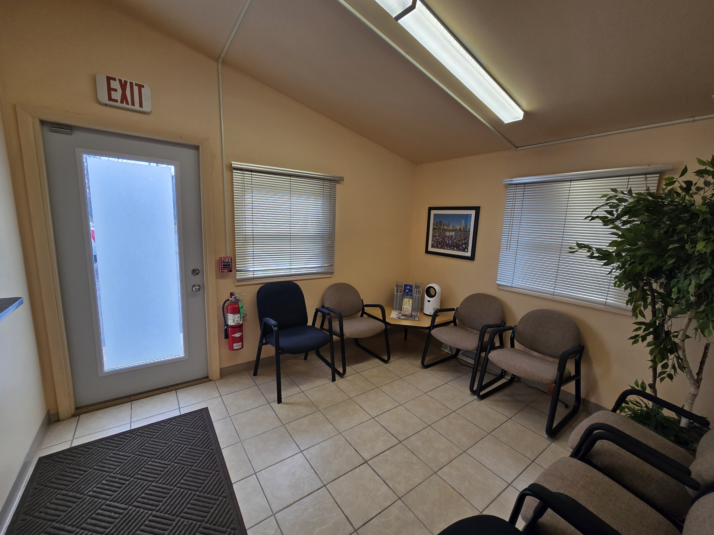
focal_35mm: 13
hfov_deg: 106.2
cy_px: 268
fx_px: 268
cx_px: 357
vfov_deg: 89.9
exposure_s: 1/145
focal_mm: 2.2
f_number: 2.2
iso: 50
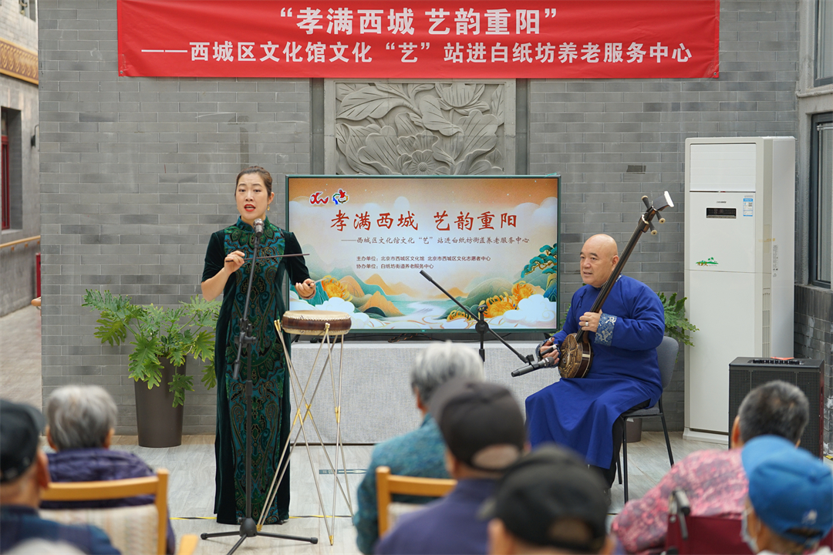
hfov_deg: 26.7
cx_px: 416
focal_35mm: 76
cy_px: 278
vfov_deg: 17.9
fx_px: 1758
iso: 400
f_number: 2.8
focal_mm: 76
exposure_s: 1/320
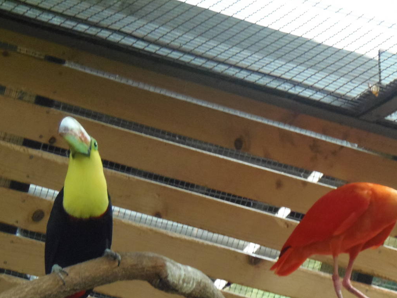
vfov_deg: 5.9
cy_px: 232
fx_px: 2866
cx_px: 254
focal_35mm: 250
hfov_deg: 7.9
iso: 400
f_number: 4.8
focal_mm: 29.4
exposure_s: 1/30
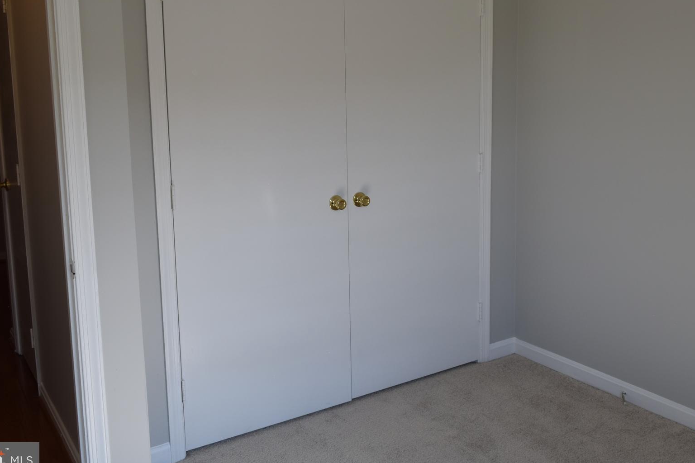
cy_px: 167
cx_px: 402
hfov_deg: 52.9
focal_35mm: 36
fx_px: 695
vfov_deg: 36.6
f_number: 5.6
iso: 220
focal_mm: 18
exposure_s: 1/125
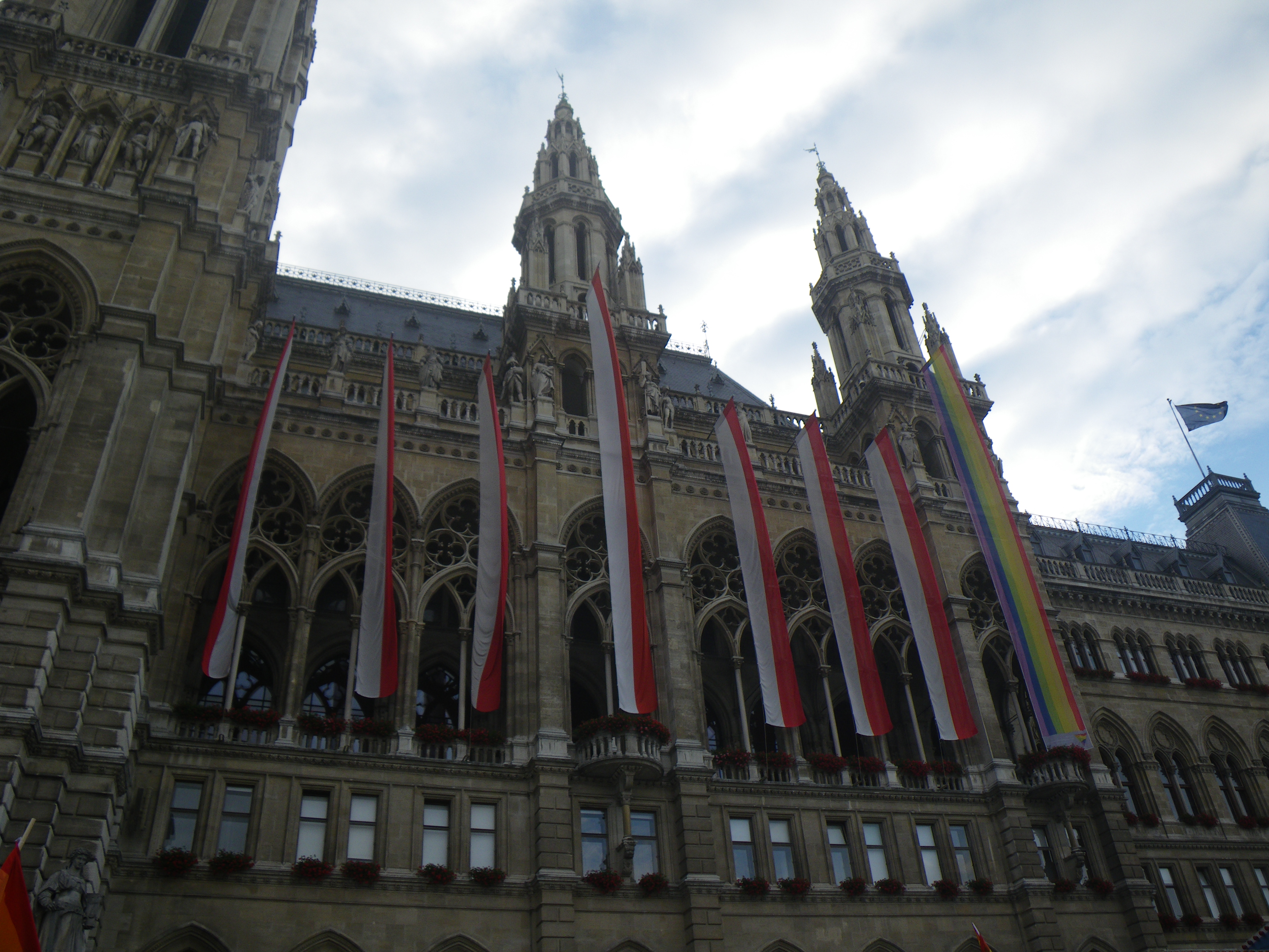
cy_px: 476
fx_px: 1026
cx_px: 634
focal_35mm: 28
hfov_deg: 63.4
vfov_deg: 49.7
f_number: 4.2
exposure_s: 1/160
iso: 50
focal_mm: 5
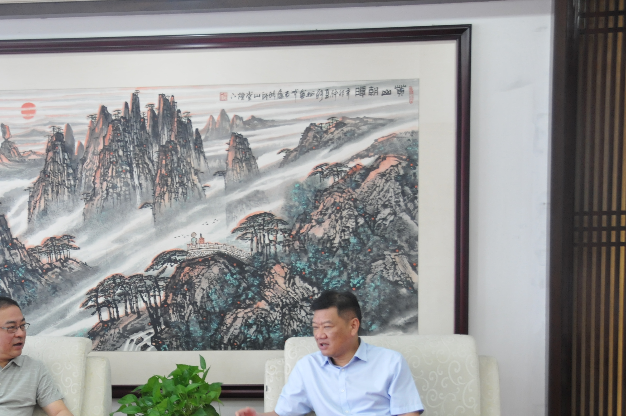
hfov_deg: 28.4
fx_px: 1230
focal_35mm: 71
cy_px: 327
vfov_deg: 19.0
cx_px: 216
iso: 800
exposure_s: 1/20
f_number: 4.5
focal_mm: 29
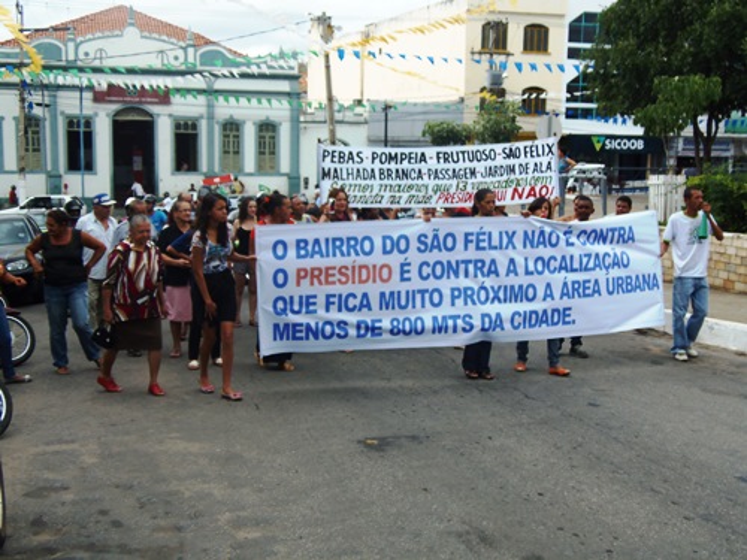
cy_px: 280
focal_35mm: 42
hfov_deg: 44.8
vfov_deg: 34.3
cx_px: 374
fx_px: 906
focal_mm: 7.8
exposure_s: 1/320
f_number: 3.6
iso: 64
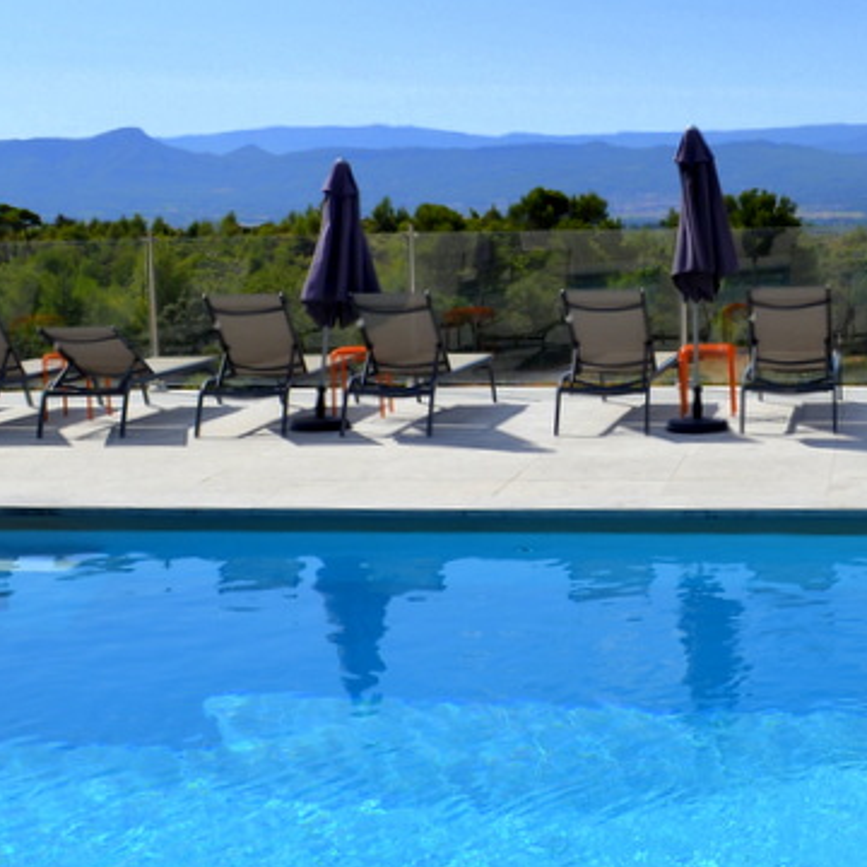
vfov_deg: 33.4
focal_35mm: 51
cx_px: 722
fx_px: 1445
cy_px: 388
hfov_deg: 32.3
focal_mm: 18
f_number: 8
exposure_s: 1/320
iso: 100
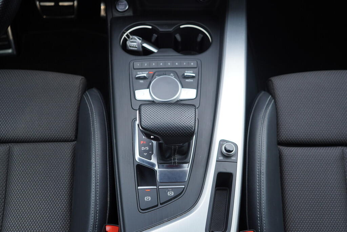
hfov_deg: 53.1
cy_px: 116
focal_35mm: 36
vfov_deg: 36.9
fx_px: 347
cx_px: 174
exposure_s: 1/40
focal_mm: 24
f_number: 2.8
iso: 125
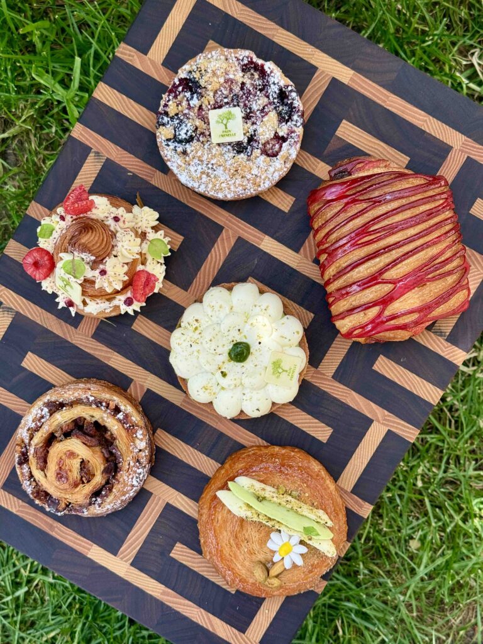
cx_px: 242
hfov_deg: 30.3
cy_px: 322
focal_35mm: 48
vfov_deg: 39.7
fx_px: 893
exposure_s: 1/837
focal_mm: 6.76
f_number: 1.78
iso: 64
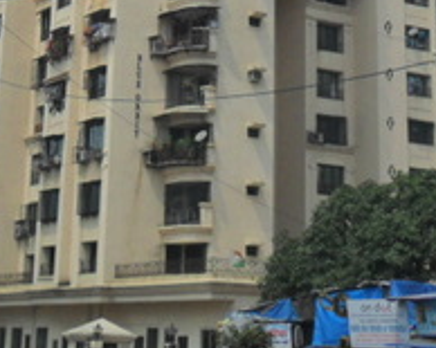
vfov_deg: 14.2
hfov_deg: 18.6
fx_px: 1328
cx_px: 180
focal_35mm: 103
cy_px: -135
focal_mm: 5.7
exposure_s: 1/250
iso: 100
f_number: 9.4
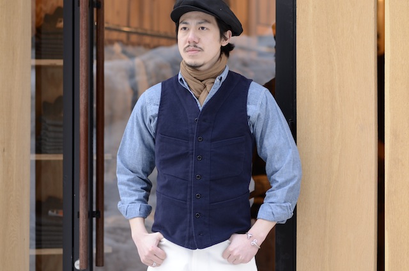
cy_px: 136
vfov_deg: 10.7
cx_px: 204
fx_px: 1446
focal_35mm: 128
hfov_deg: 16.1
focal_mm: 85
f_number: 2.8
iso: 200
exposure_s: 1/100
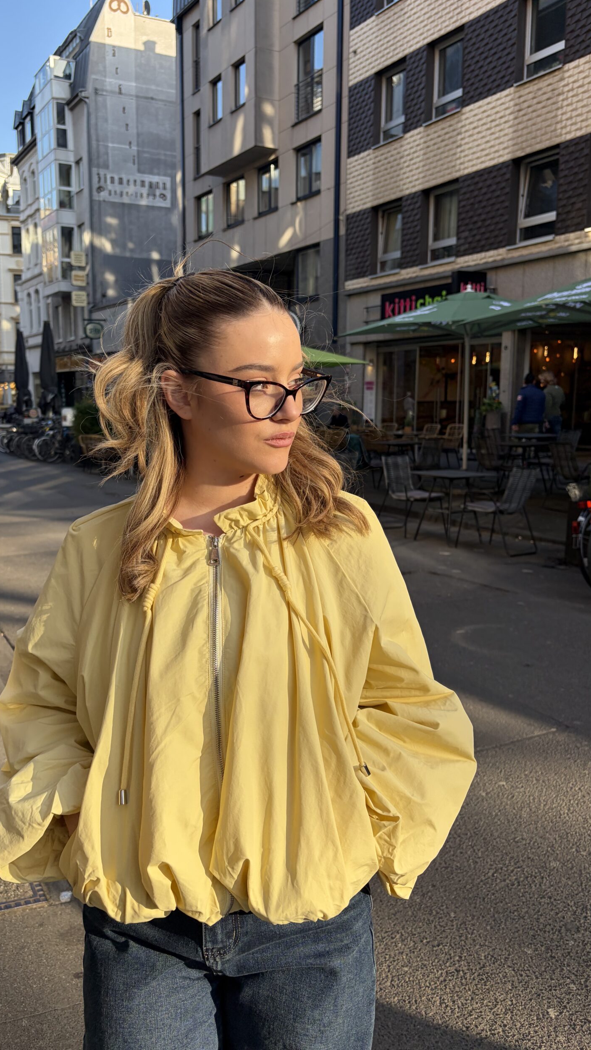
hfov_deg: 39.9
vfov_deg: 66.1
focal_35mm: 29
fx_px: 808
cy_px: 533
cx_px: 218
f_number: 1.6
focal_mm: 5.96
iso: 64
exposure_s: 1/920
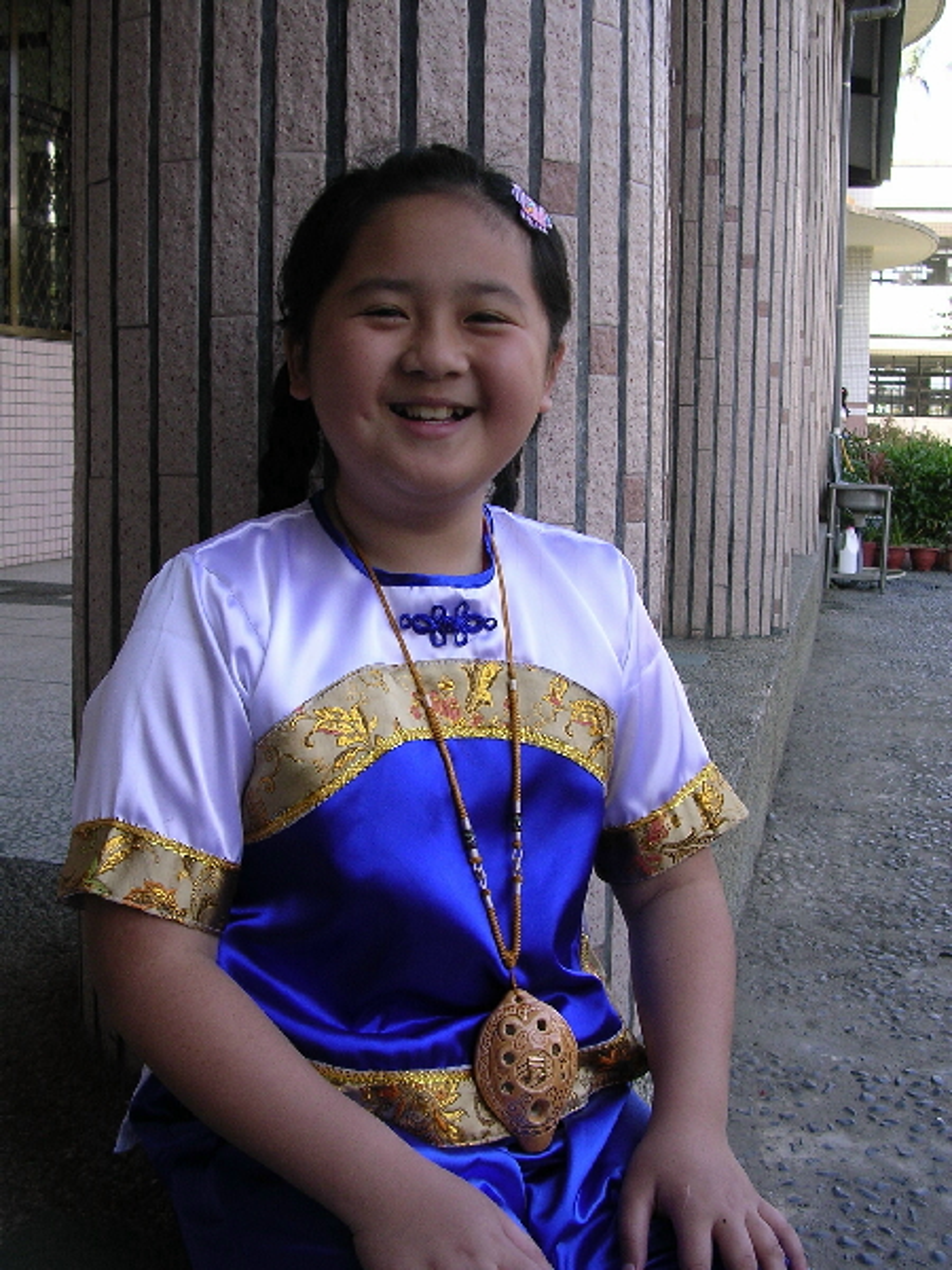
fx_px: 1393
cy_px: 635
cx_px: 476
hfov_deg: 37.7
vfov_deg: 49.0
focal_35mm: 38
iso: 100
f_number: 2.8
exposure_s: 1/152
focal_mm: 5.8
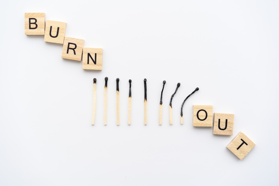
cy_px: 93
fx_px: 426
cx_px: 140
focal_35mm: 55
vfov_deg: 24.6
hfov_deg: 36.2
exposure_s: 1/160
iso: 100
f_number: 3.2
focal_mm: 55
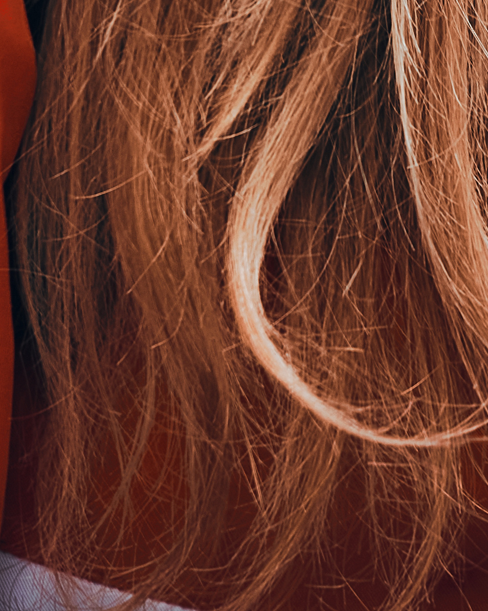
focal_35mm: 219
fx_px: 3955
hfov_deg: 6.5
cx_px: 1354
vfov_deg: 8.6
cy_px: -386
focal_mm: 35
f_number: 3.2
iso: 320
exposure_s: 1/125
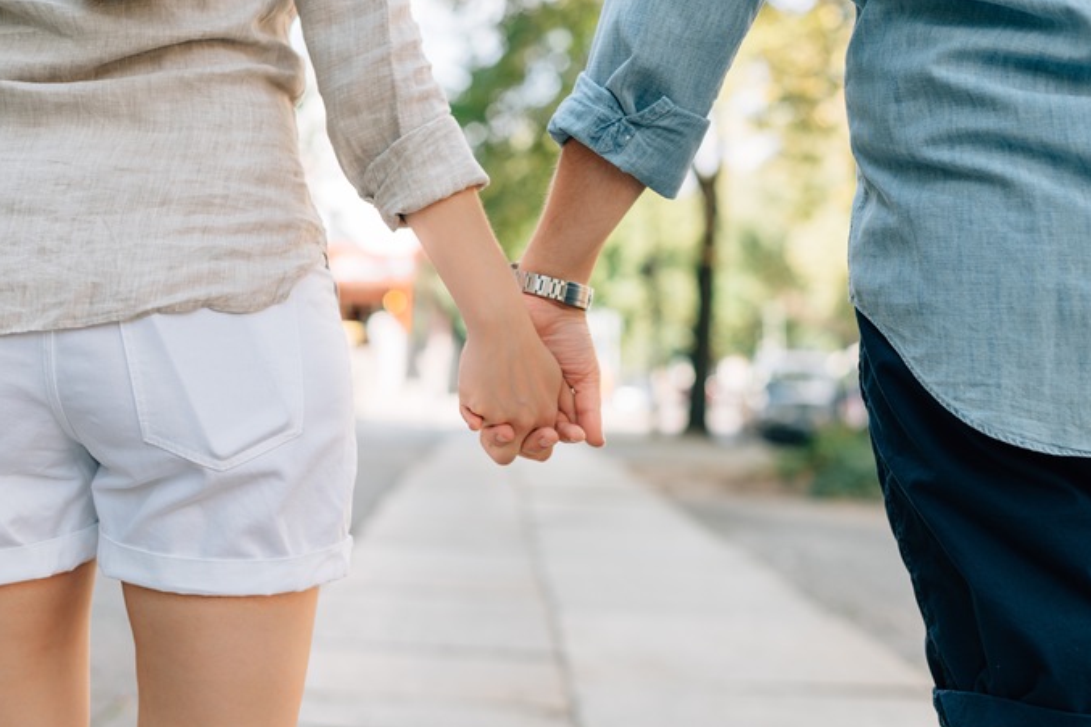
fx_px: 1545
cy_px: 370
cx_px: 551
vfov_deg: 26.5
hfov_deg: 38.9
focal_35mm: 51
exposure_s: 1/320
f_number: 2.8
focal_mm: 50
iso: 100
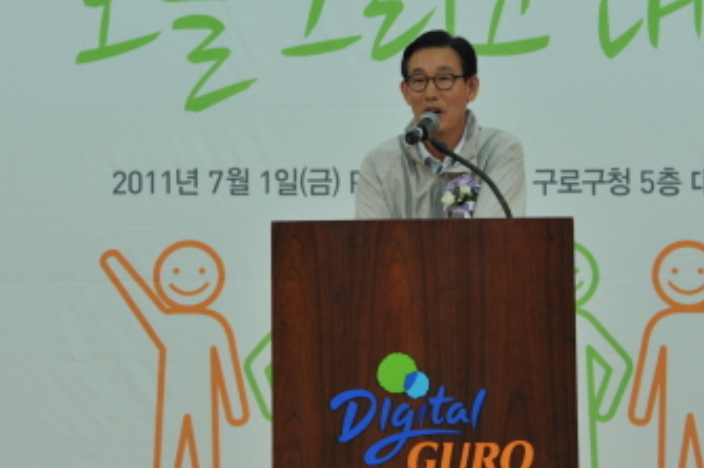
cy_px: 103
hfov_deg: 12.5
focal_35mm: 165
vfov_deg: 8.3
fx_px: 3225
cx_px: 422
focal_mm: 92
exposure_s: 1/125
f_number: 5
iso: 800
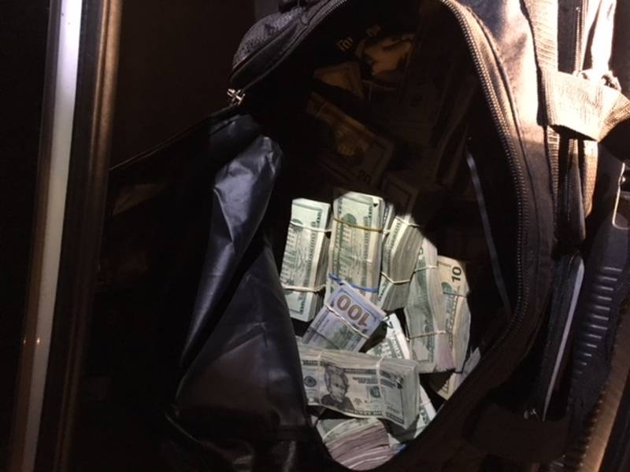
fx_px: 528
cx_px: 315
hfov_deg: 61.7
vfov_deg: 48.2
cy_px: 236
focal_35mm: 29
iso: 200
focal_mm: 4.15
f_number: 2.2
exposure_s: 1/15
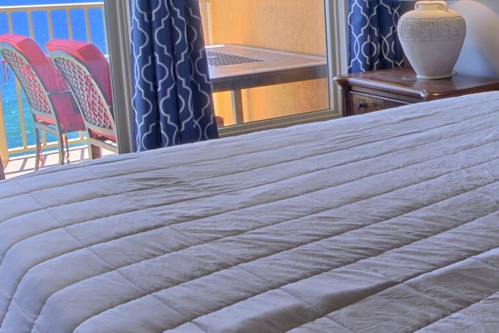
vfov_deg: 27.6
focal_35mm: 48
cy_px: 71
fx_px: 665
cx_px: 591
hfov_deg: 33.7
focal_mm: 12
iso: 200
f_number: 19
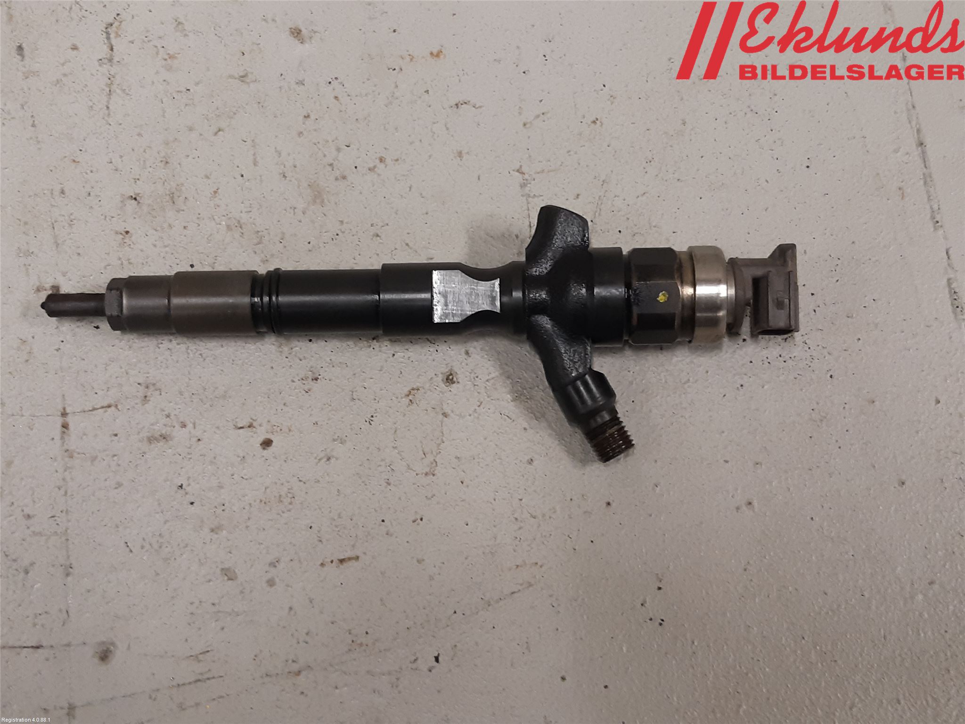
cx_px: 482
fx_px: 725
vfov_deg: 53.1
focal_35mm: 26
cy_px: 362
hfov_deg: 67.3
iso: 125
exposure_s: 1/50
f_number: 1.7
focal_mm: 3.93
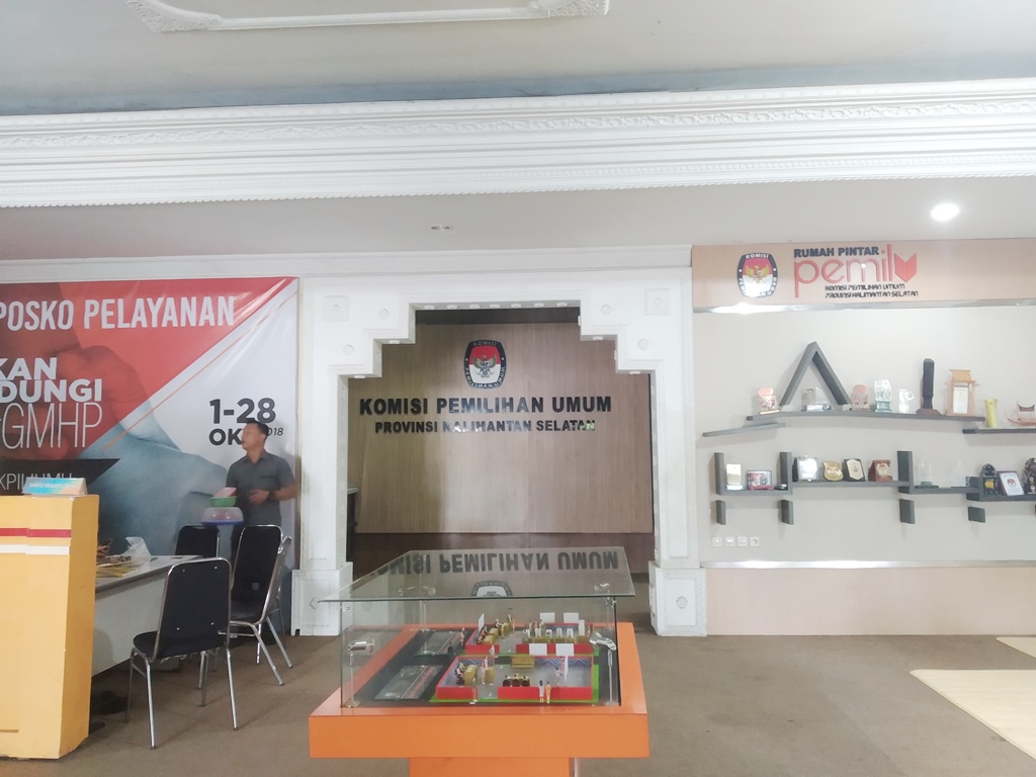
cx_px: 518
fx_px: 778
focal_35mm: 26
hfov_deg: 67.3
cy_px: 388
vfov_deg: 53.1
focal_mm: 3.82
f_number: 2.2
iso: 800
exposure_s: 1/17
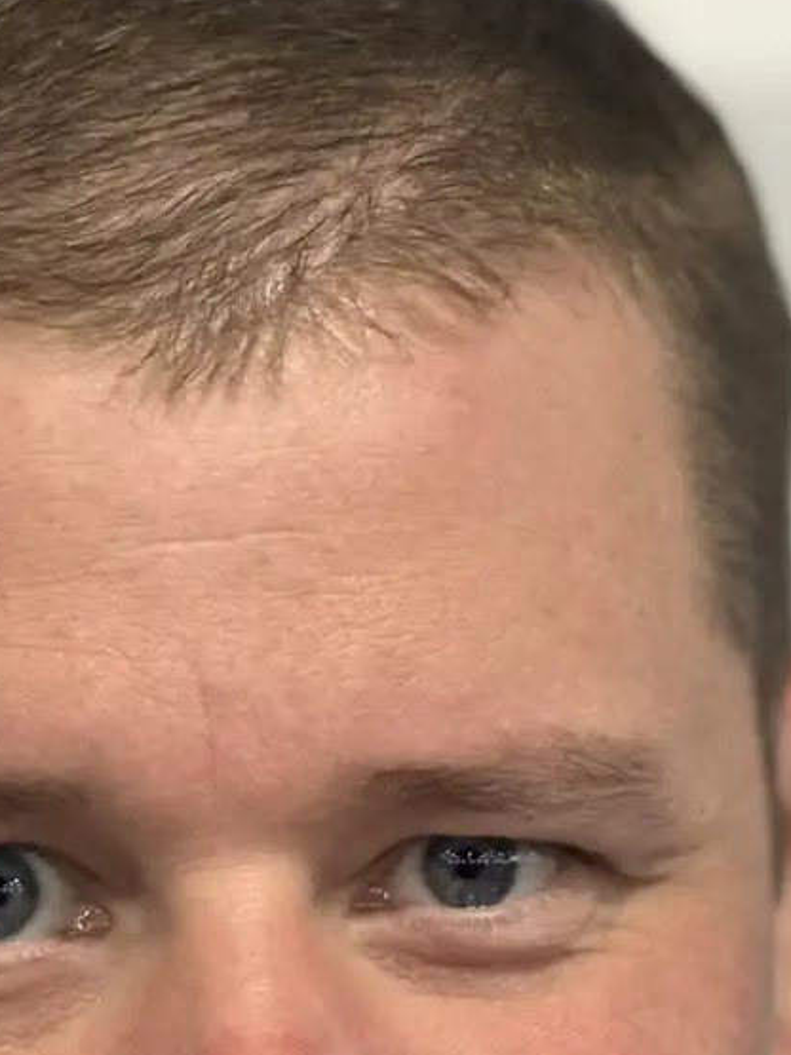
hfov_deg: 5.2
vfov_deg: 6.9
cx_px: 369
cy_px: 1646
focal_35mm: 284
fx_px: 8656
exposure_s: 1/40
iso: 250
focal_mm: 9
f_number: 2.8
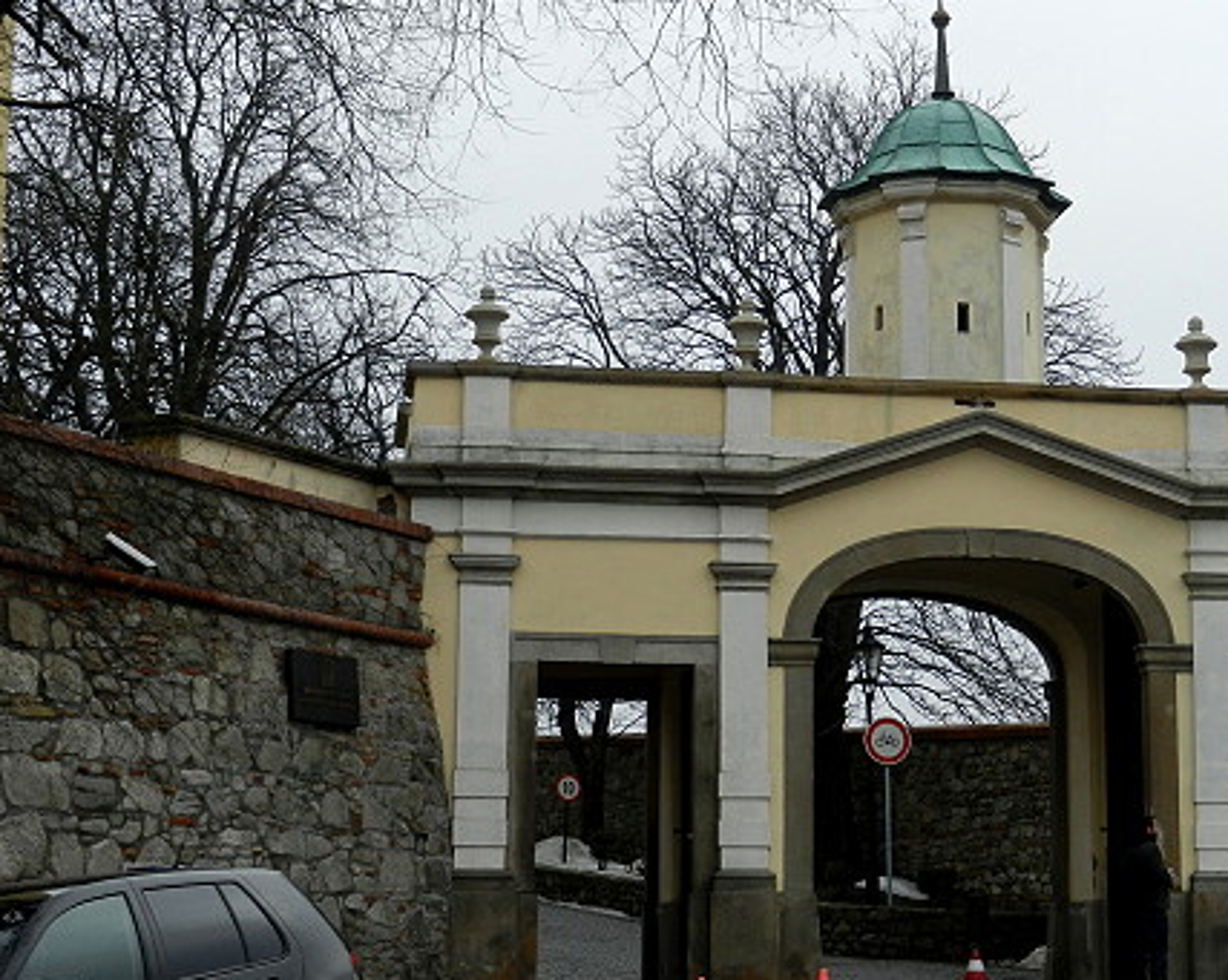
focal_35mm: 70
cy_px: 454
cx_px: 869
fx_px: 2542
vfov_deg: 21.8
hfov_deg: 26.9
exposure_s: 1/800
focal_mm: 8.2
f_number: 4.2
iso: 160
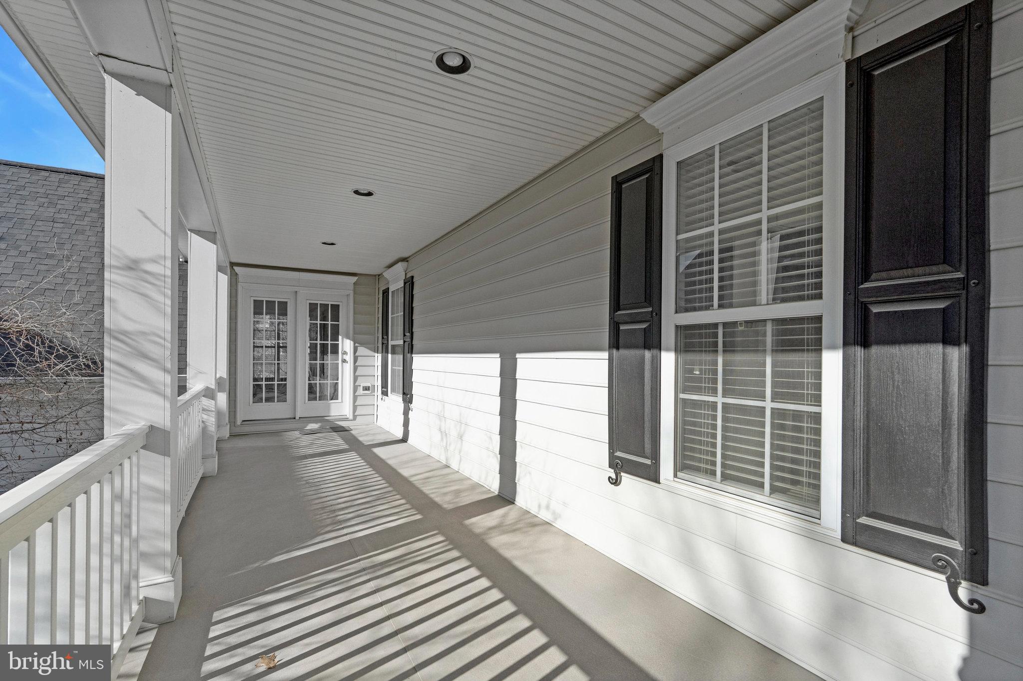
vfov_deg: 72.0
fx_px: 469
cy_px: 340
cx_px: 512
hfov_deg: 95.0
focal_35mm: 16
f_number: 7.1
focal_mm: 16.5
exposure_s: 1/4000
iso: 1250
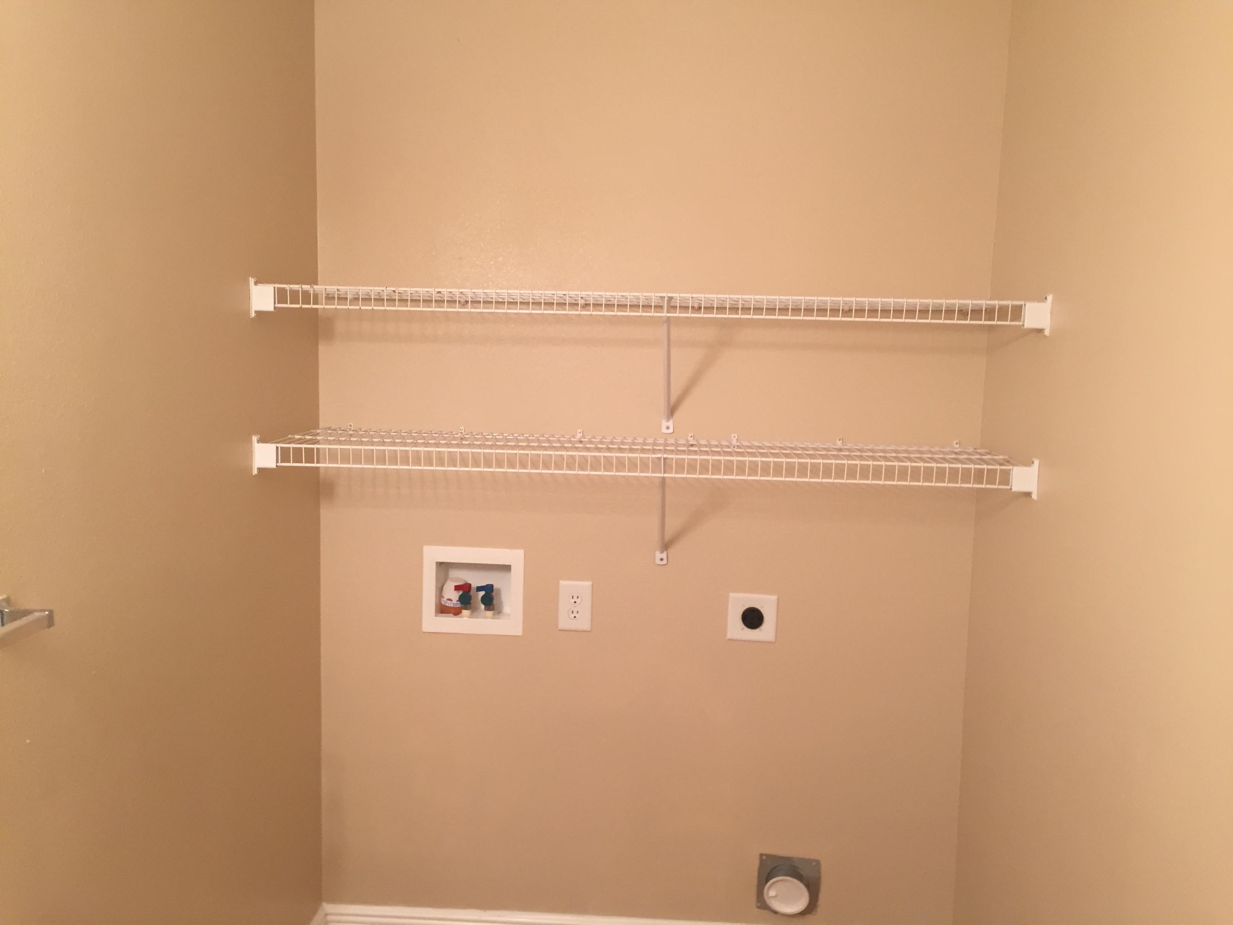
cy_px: 462
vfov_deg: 48.2
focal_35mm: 29
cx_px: 616
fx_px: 1033
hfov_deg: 61.7
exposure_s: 1/30
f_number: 2.2
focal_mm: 4.15
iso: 64
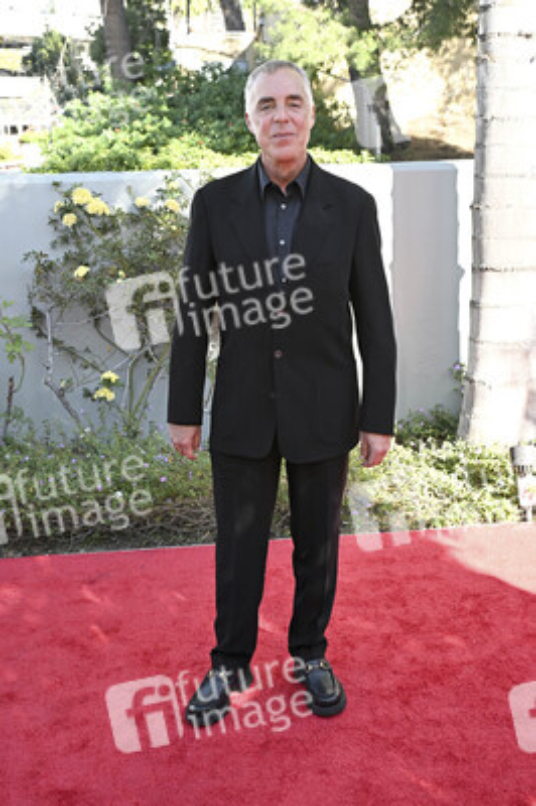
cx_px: 268
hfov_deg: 37.8
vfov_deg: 54.5
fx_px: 783
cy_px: 403
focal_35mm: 35
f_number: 5.6
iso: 640
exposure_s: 1/320
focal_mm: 35
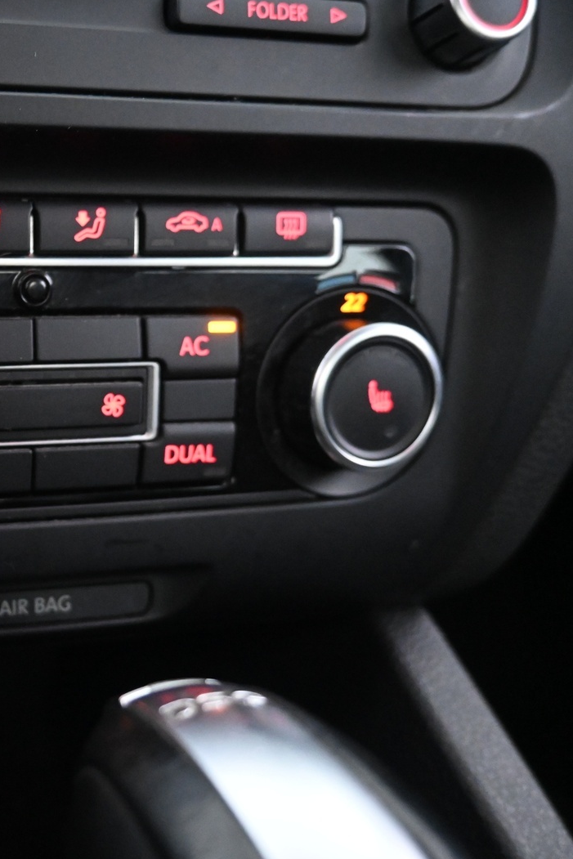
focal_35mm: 37
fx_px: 883
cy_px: 427
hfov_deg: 31.7
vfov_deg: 51.9
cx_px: -62
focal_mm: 16
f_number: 3.5
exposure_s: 1/25
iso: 5000
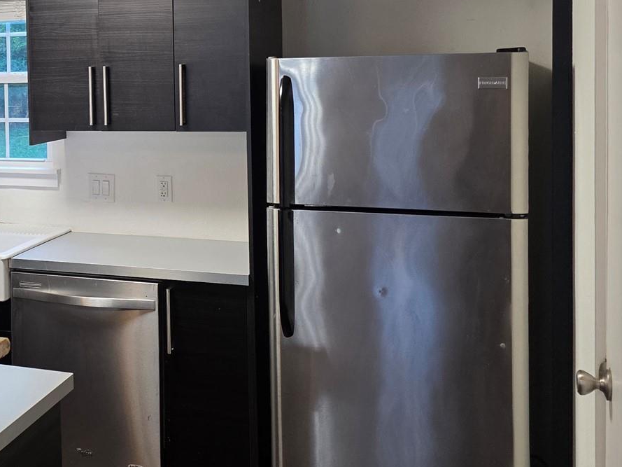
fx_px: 952
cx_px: 2
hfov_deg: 33.2
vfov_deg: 27.1
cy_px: 112
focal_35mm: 53
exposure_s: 1/120
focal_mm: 6.3
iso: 250
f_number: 1.7
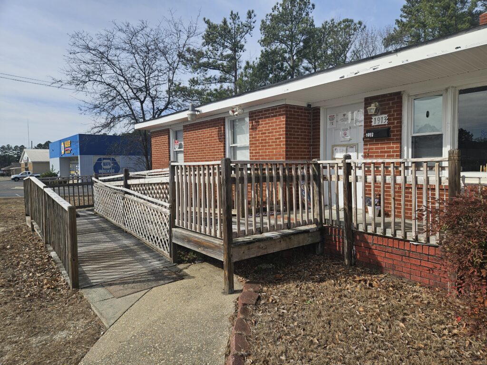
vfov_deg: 58.9
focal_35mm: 23
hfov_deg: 73.9
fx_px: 324
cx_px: 244
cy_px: 182
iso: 25
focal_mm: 5.4
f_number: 1.8
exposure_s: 1/1849
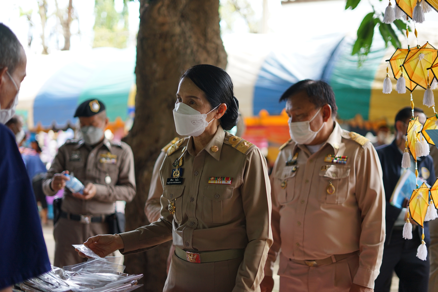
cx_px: 219
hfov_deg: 39.6
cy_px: 146
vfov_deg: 27.0
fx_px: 608
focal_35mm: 50
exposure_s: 1/1000
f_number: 1.8
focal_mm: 50
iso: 400
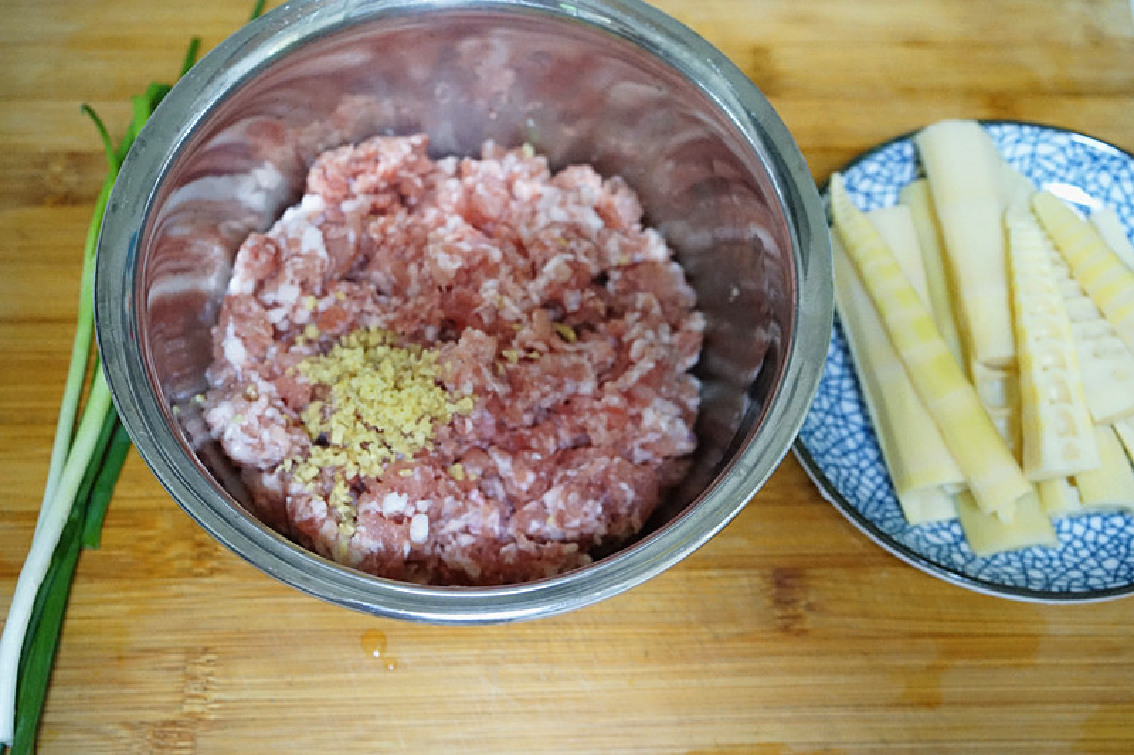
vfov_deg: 29.9
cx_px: 567
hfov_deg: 43.6
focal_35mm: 45
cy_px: 378
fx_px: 1417
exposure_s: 1/25
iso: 6400
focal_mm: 45
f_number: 4.5
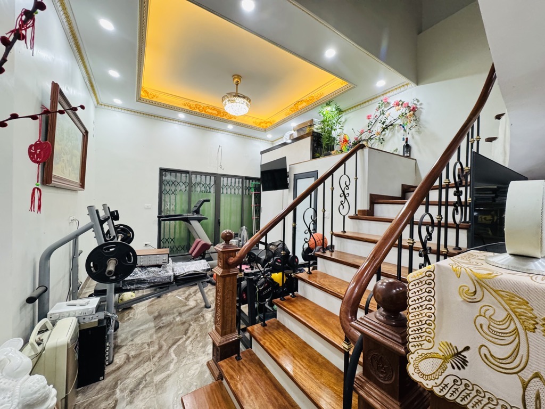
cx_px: 272
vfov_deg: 85.7
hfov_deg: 102.1
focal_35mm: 14
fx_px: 220
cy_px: 204
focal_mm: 2.22
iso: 400
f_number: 2.2
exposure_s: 1/50
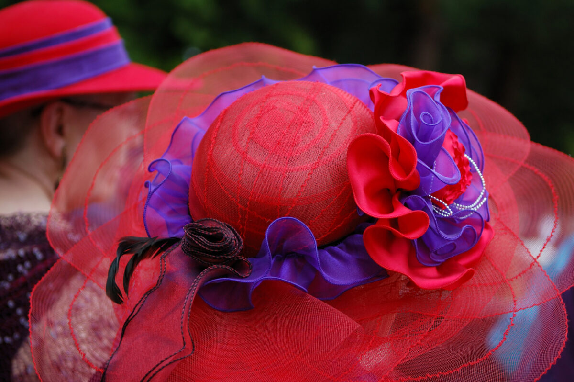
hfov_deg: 24.6
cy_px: 191
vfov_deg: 16.5
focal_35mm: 82
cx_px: 287
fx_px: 1314
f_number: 2.8
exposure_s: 1/1600
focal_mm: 55
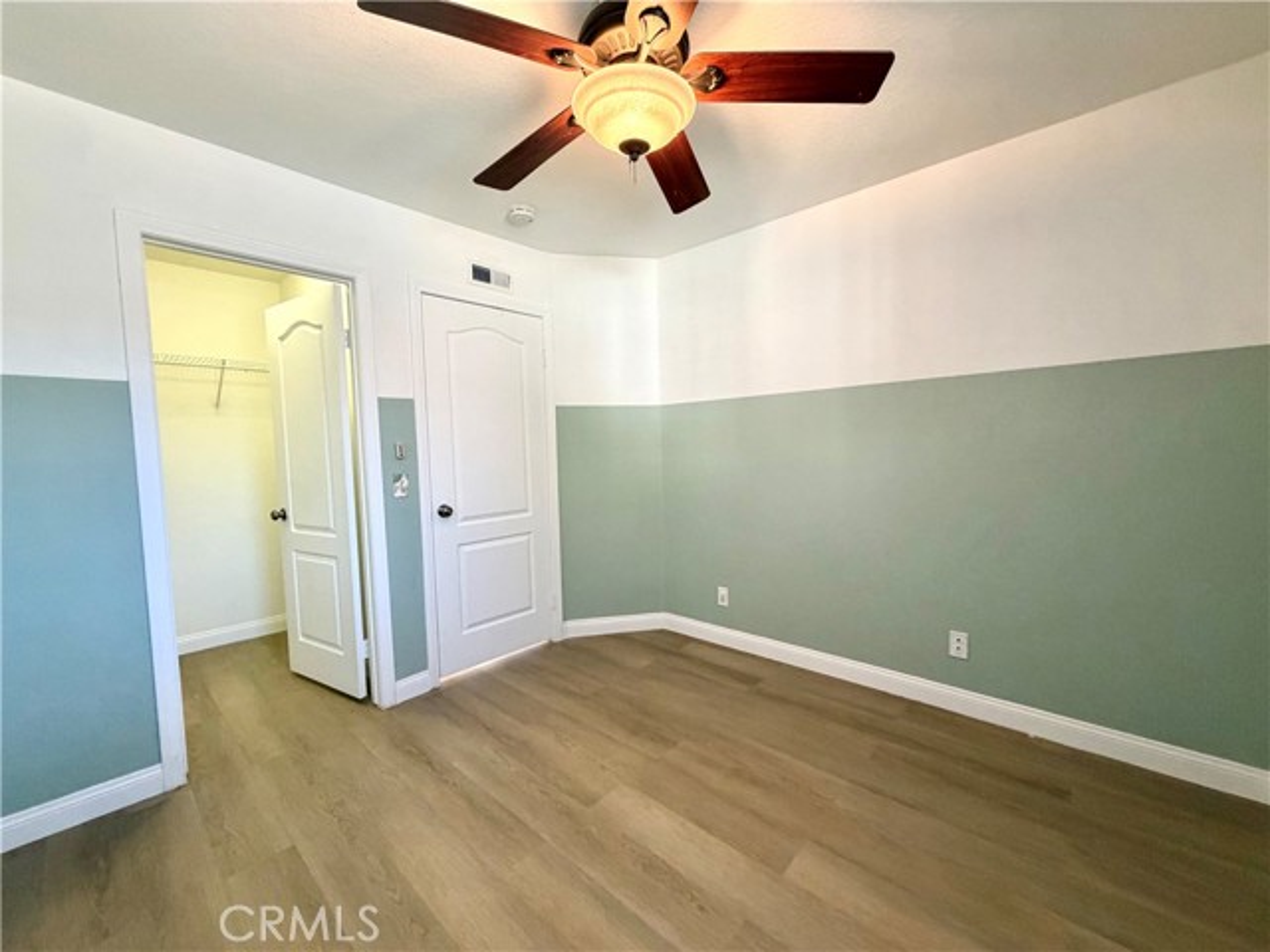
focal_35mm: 14
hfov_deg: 102.1
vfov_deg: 85.7
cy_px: 476
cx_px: 635
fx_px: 514
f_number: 2.2
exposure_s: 1/60
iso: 250
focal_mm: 2.22
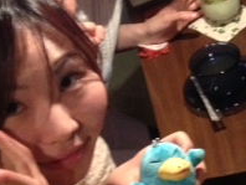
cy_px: 38
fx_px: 804
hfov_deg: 16.7
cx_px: 286
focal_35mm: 113
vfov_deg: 13.1
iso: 400
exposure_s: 1/15
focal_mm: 4.28
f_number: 2.4
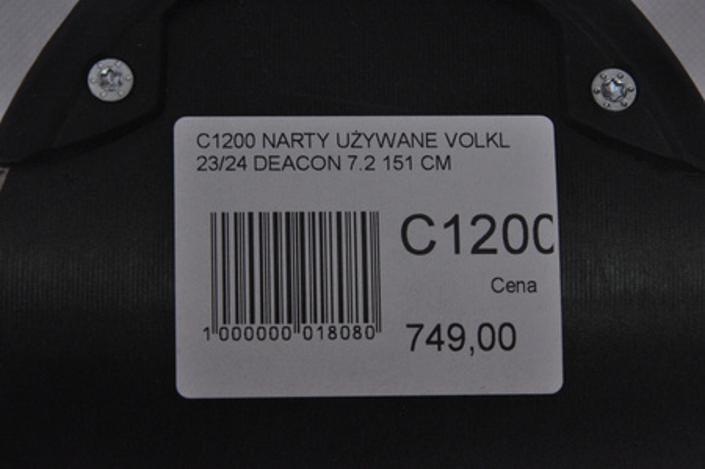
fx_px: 3081
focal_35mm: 158
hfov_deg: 13.1
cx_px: 352
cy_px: 234
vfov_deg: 8.7
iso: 3200
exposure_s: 1/125
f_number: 11
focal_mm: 105
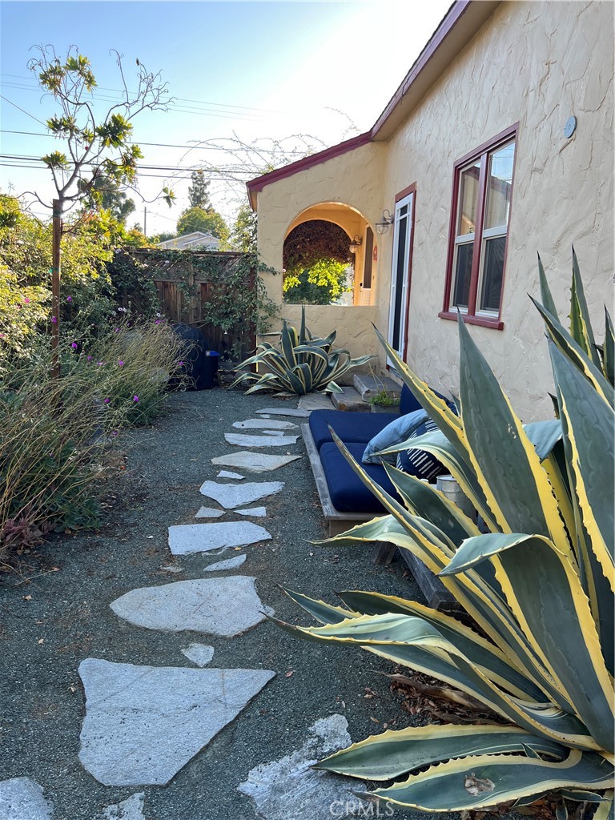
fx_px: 616
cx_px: 308
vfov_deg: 67.3
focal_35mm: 26
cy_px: 410
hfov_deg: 53.1
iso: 50
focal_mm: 5.7
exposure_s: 1/493
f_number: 1.5
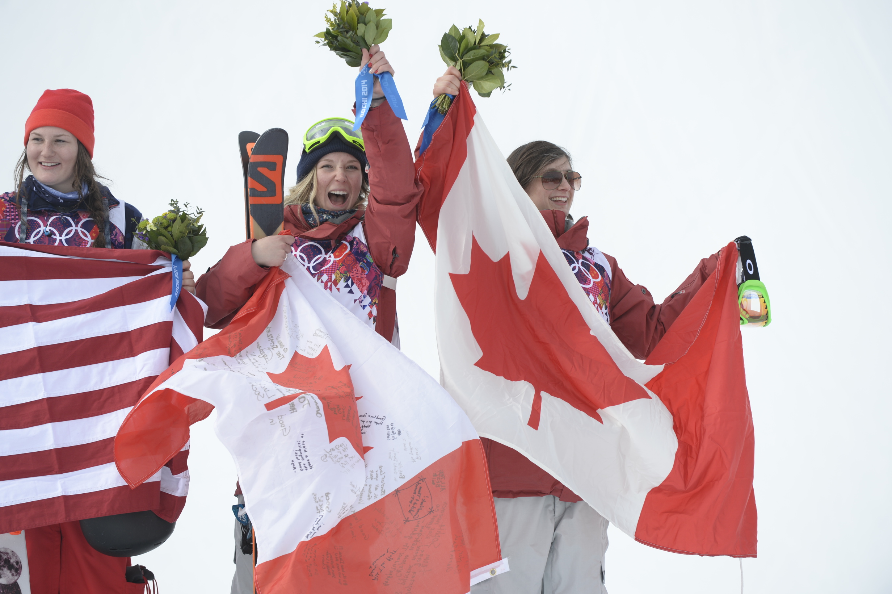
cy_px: 297
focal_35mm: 310
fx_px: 7677
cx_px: 446
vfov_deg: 4.4
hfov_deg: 6.7
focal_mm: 310
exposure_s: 1/800
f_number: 5.6
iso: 200
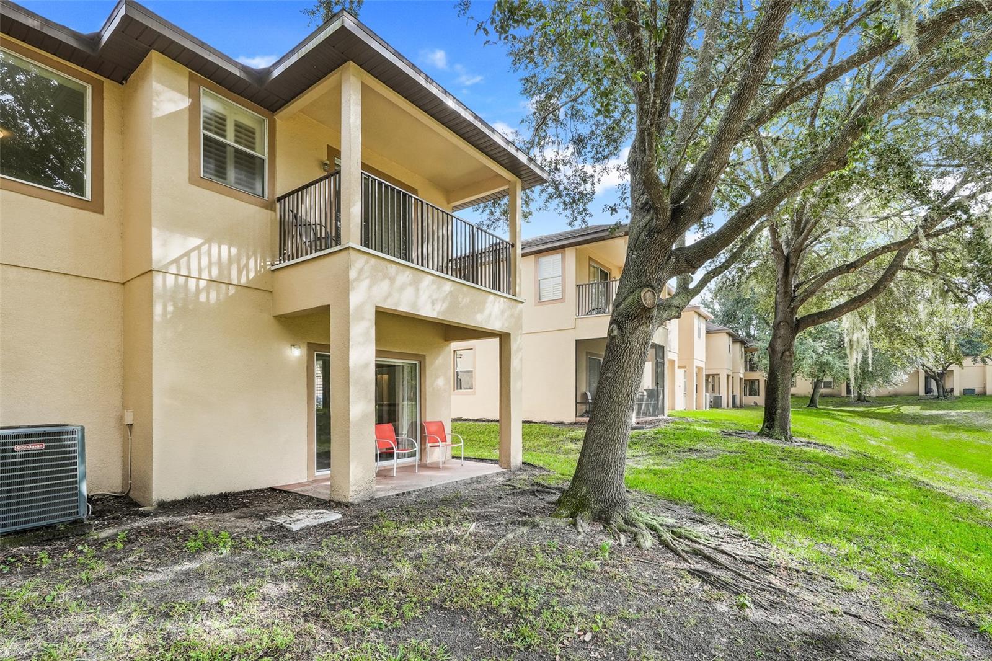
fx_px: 441
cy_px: 330
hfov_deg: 96.7
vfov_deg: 73.7
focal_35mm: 16
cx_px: 496
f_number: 9
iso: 250
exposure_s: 1/15
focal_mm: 16
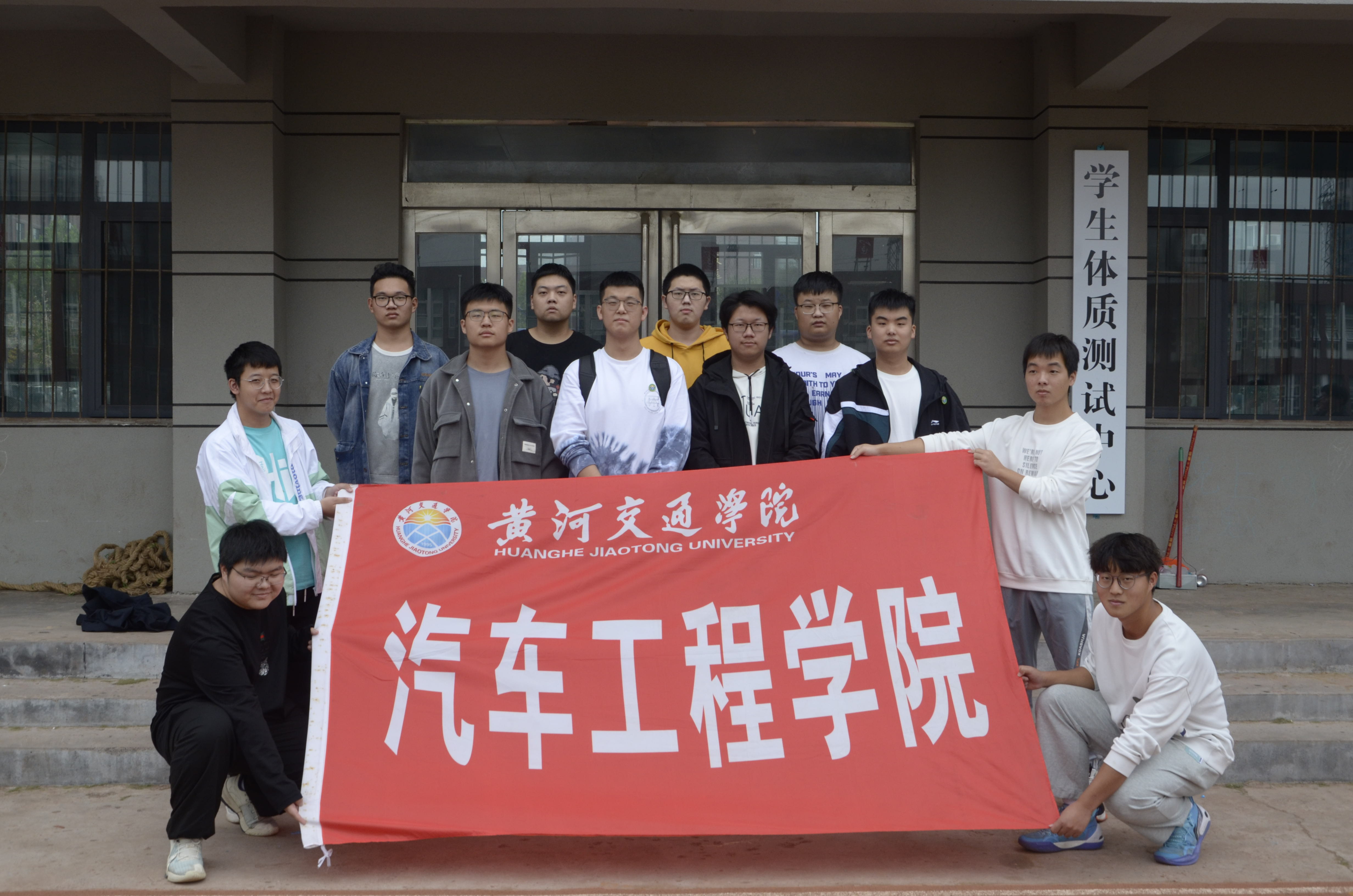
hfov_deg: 46.5
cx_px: 676
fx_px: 1575
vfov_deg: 31.8
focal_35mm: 42
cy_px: 448
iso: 400
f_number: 9
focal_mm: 28
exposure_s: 1/320
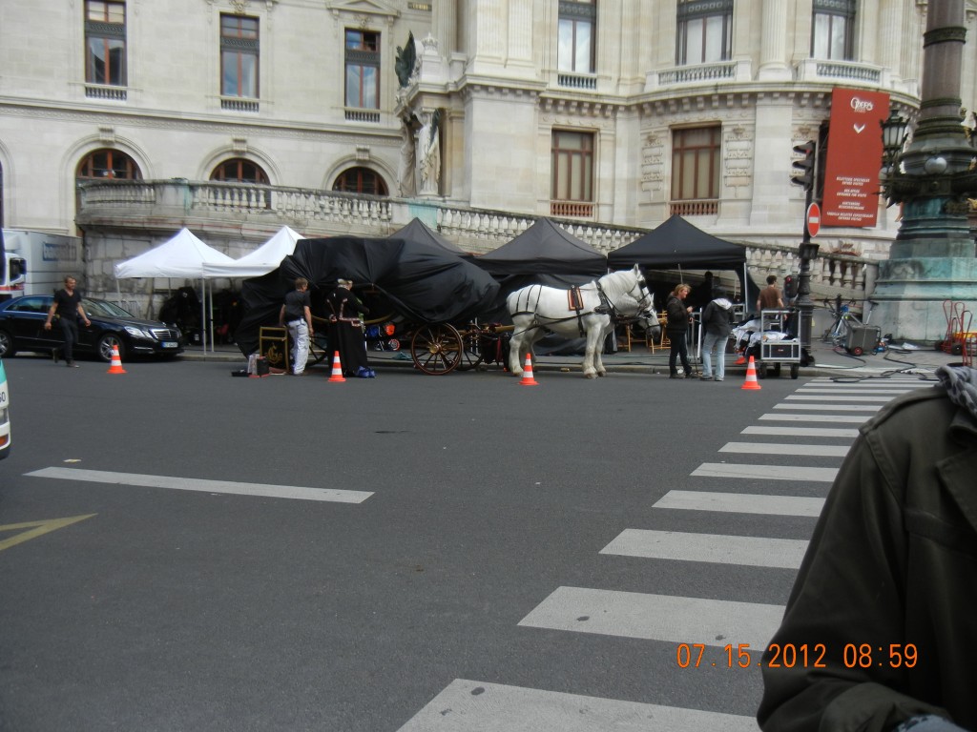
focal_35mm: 30
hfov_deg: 60.0
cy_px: 366
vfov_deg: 46.8
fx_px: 847
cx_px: 488
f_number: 3.5
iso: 160
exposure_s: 1/754
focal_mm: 5.4
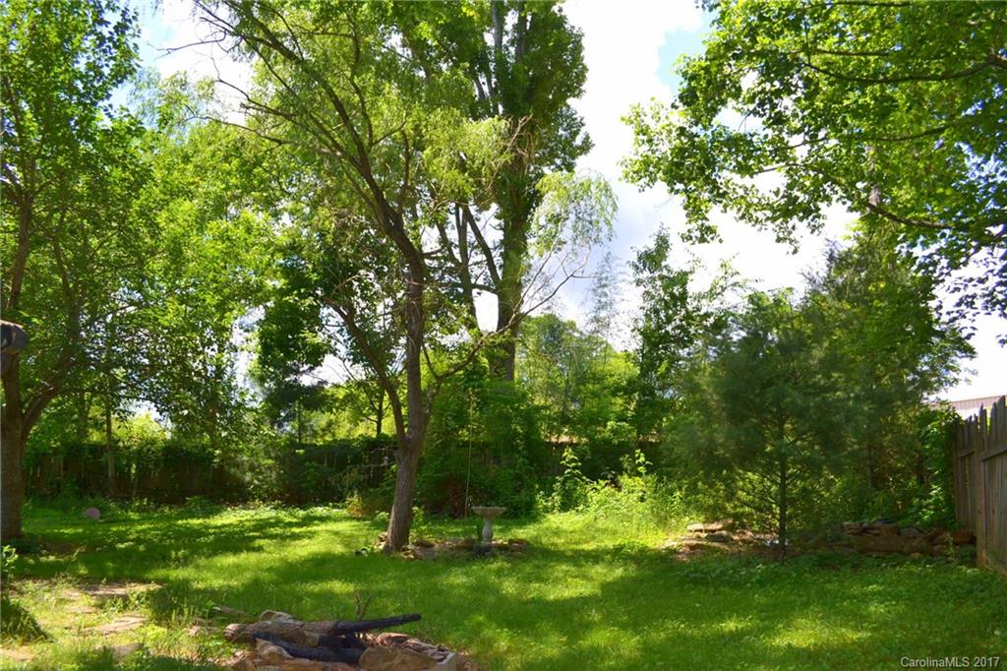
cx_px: 504
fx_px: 755
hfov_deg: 67.4
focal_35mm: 27
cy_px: 336
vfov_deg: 47.9
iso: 100
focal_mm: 18
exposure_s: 1/200
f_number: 5
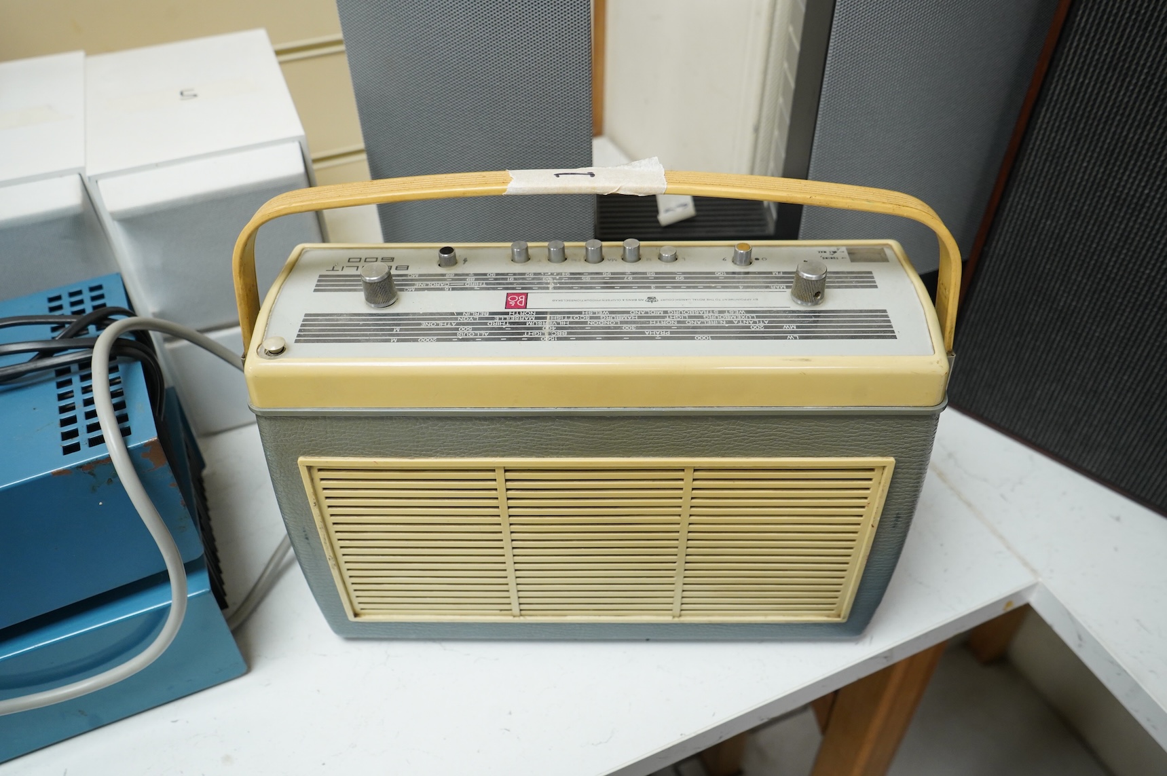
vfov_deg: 46.3
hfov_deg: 65.5
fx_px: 907
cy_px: 388
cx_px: 584
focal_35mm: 28
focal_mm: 28
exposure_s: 1/100
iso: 2500
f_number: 6.3
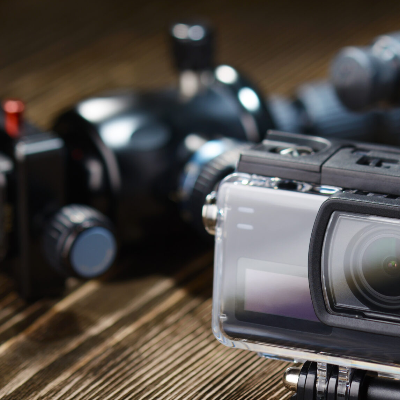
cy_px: 239
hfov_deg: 18.3
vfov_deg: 18.3
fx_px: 1242
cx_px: 215
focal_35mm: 95
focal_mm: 50
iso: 100
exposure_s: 1/160
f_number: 1.4
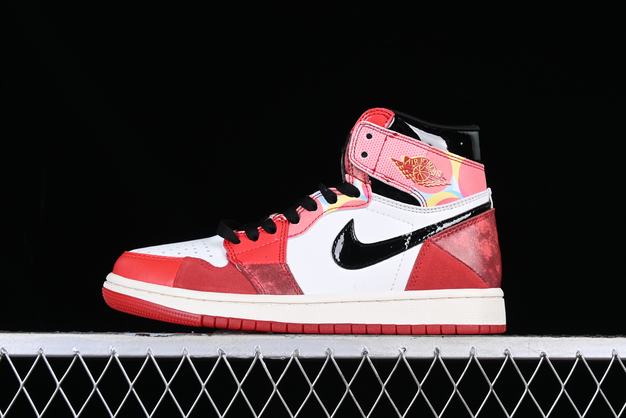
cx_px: 313
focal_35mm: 75
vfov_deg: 18.2
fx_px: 1304
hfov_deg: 27.0
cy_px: 209
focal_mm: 50
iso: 160
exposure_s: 1/80
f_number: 8
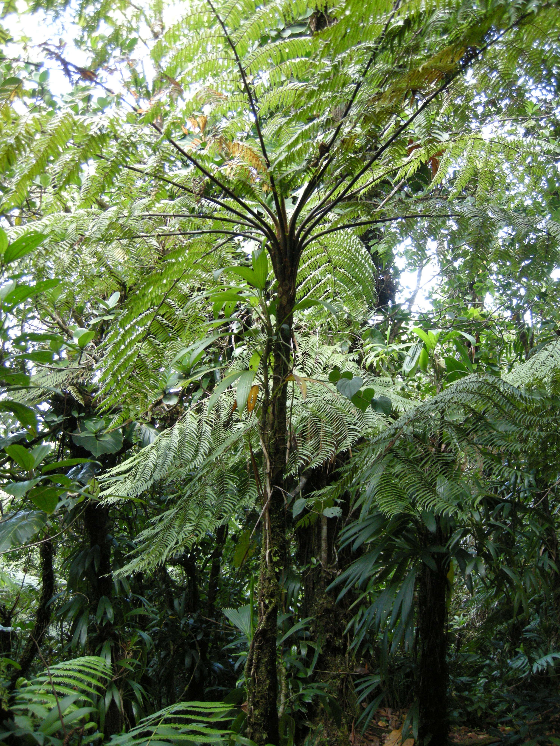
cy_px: 373
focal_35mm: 35
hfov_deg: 40.7
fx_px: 755
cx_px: 280
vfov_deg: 52.6
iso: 271
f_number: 2.7
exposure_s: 1/61
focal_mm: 7.5
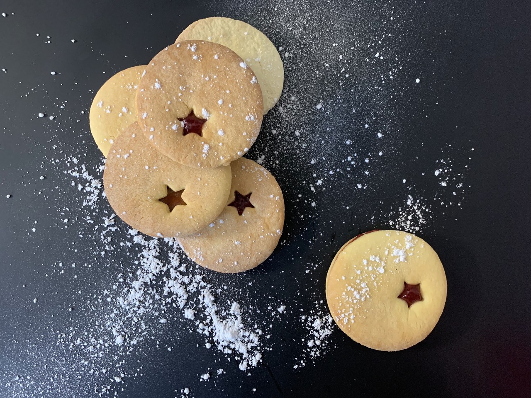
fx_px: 399
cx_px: 266
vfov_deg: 53.1
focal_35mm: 26
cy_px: 199
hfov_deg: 67.3
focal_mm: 4.25
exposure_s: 1/33
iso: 320
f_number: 1.8
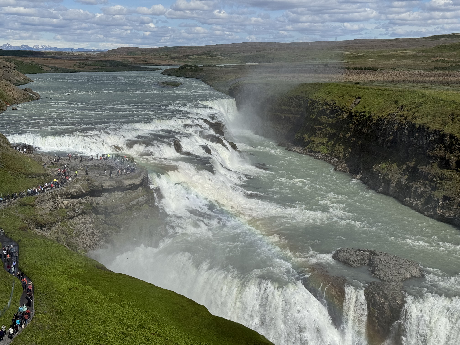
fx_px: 638
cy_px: 172
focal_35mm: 48
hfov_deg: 39.7
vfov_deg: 30.3
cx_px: 230
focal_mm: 6.76
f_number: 1.78
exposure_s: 1/9009
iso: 64
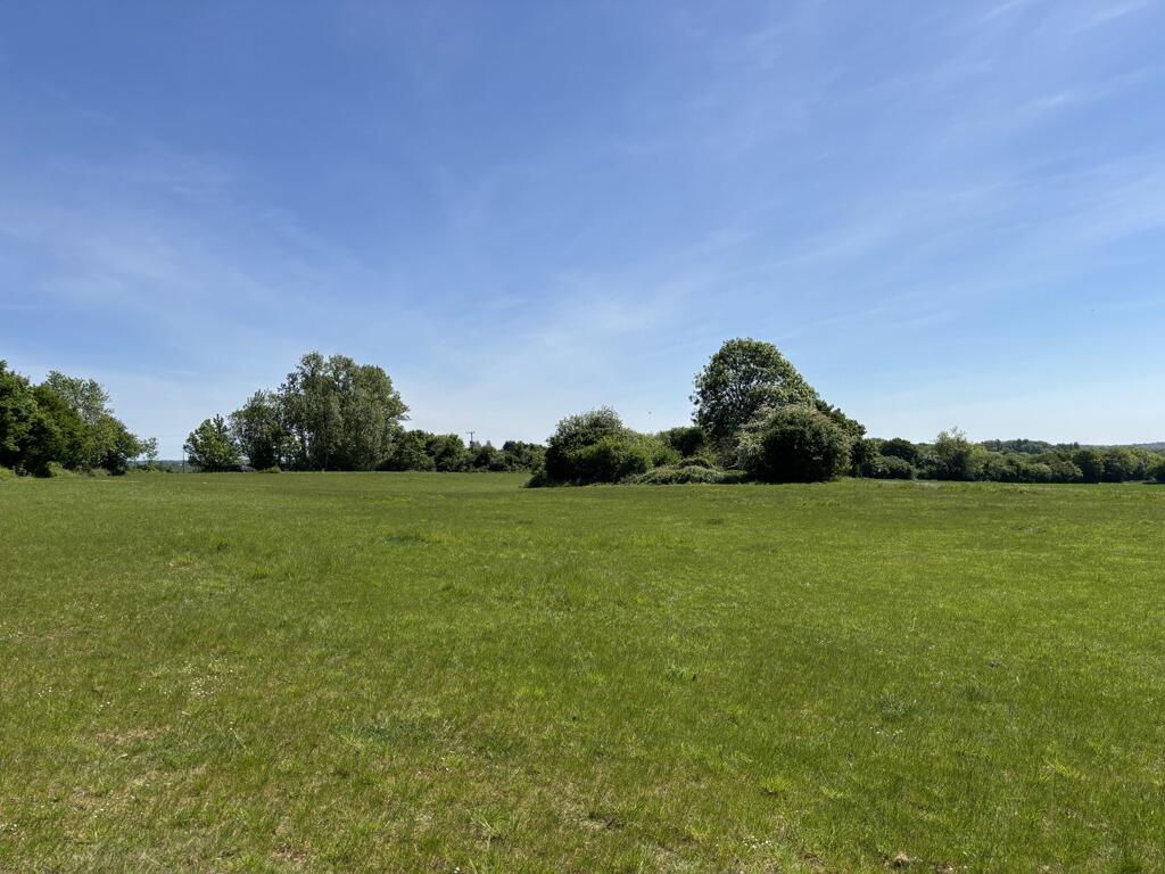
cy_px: 437
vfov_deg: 53.1
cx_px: 582
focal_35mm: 26
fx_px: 875
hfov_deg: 67.3
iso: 50
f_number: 1.6
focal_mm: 5.96
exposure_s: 1/2857
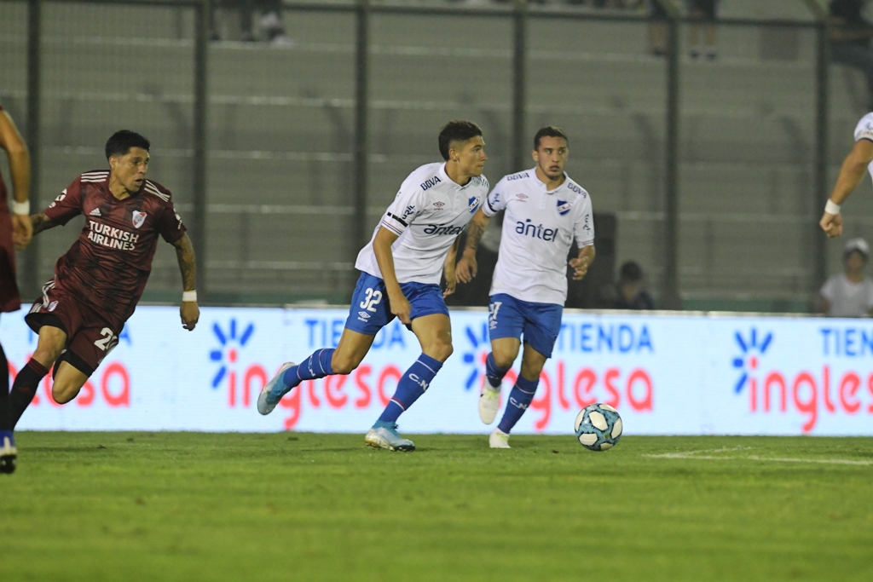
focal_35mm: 600
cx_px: 436
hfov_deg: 3.4
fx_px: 14551
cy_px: 291
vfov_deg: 2.3
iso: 4500
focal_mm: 400
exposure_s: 1/500
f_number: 5
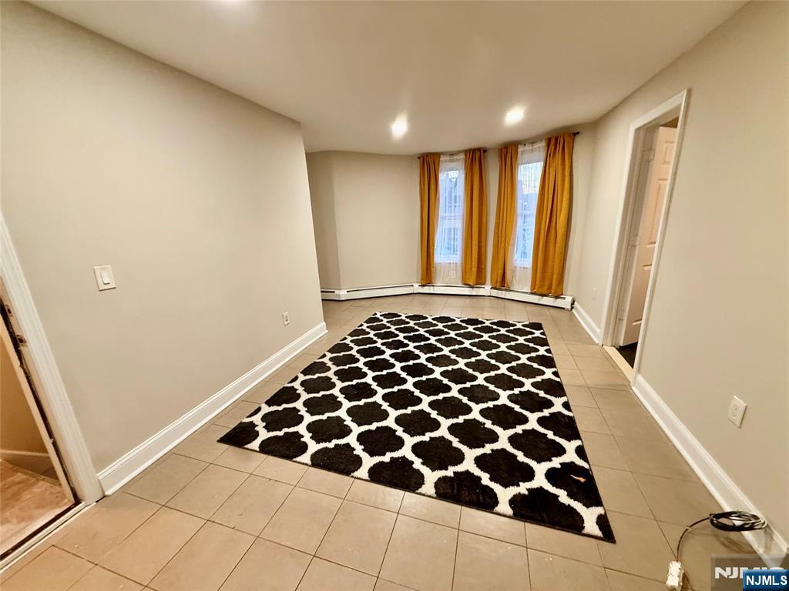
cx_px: 394
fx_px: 319
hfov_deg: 102.1
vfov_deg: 85.7
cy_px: 296
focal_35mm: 14
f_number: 2.2
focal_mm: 2.22
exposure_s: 1/60
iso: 320
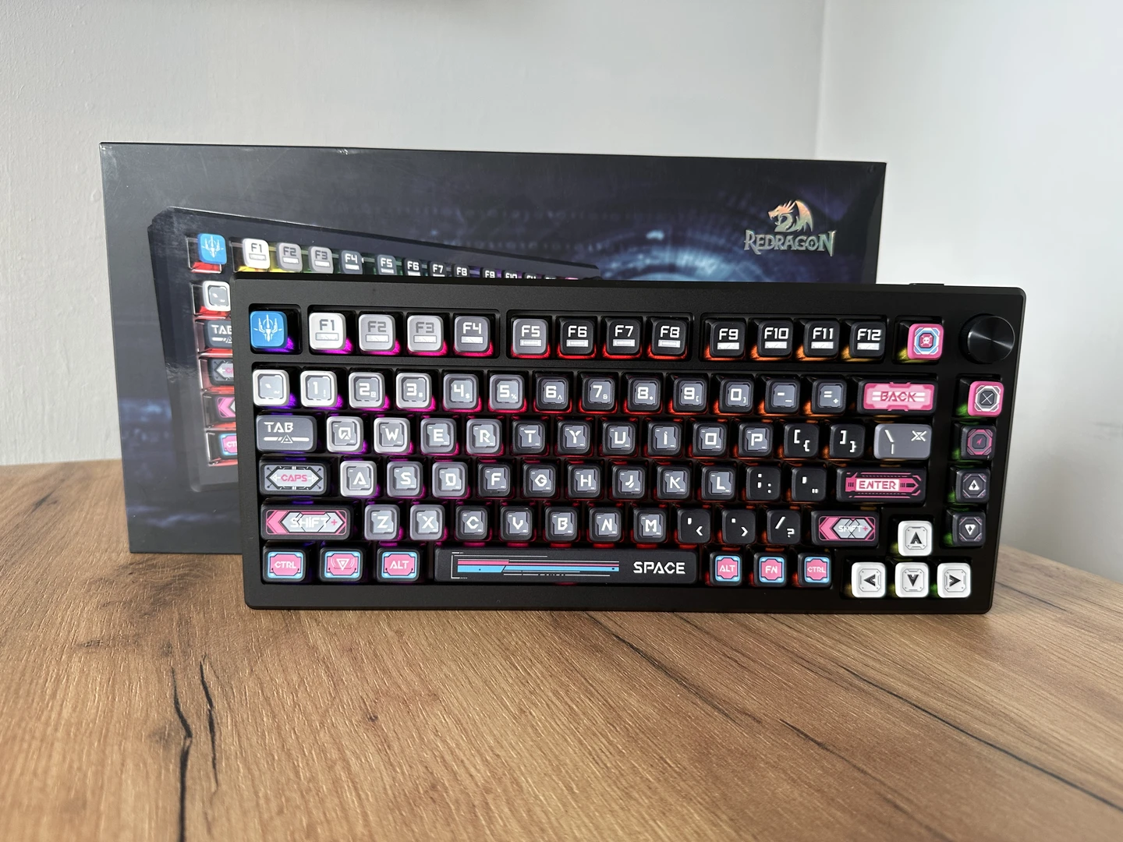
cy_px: 421
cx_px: 562
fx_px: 779
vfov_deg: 56.8
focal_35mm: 24
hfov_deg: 71.6
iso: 125
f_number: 1.78
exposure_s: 1/100
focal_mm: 6.86
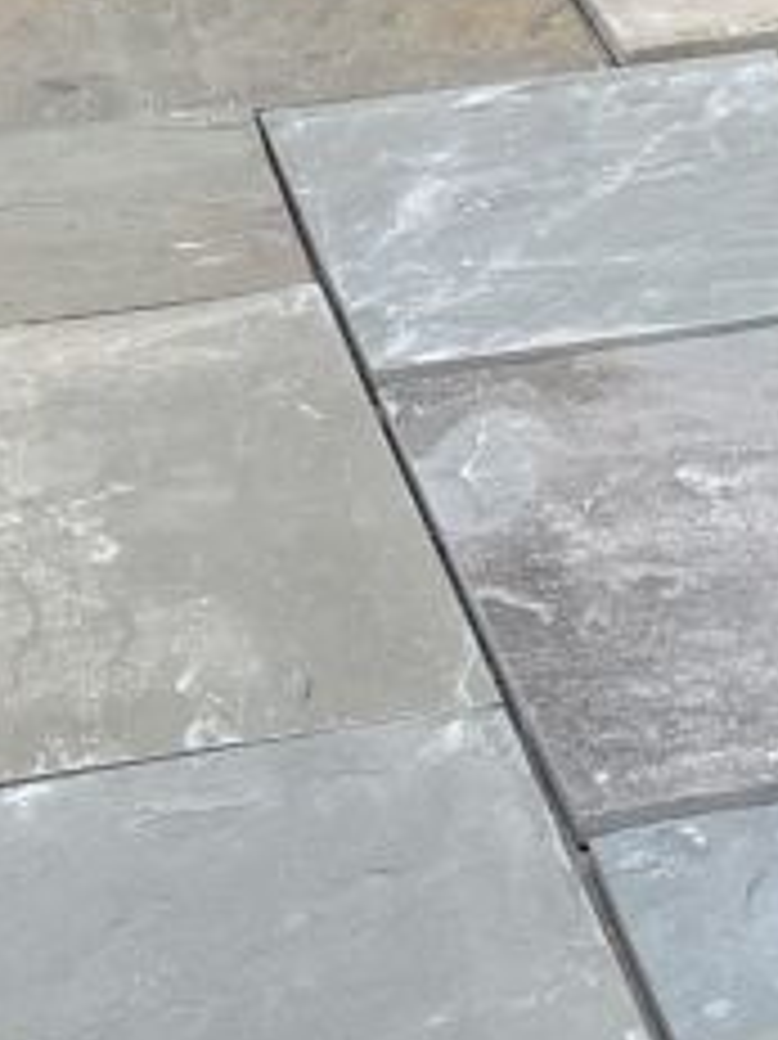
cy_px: 5
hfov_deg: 8.7
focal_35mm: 169
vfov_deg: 11.6
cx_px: 686
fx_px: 5069
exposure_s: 1/759
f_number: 1.8
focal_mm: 4.25
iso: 25
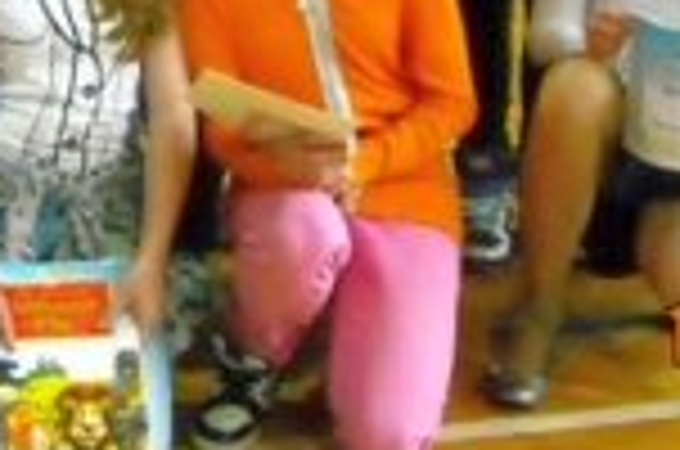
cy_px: -371
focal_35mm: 128
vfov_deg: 10.1
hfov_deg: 15.6
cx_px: -59
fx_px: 2413
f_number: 2.8
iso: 800
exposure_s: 1/64
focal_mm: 5.7
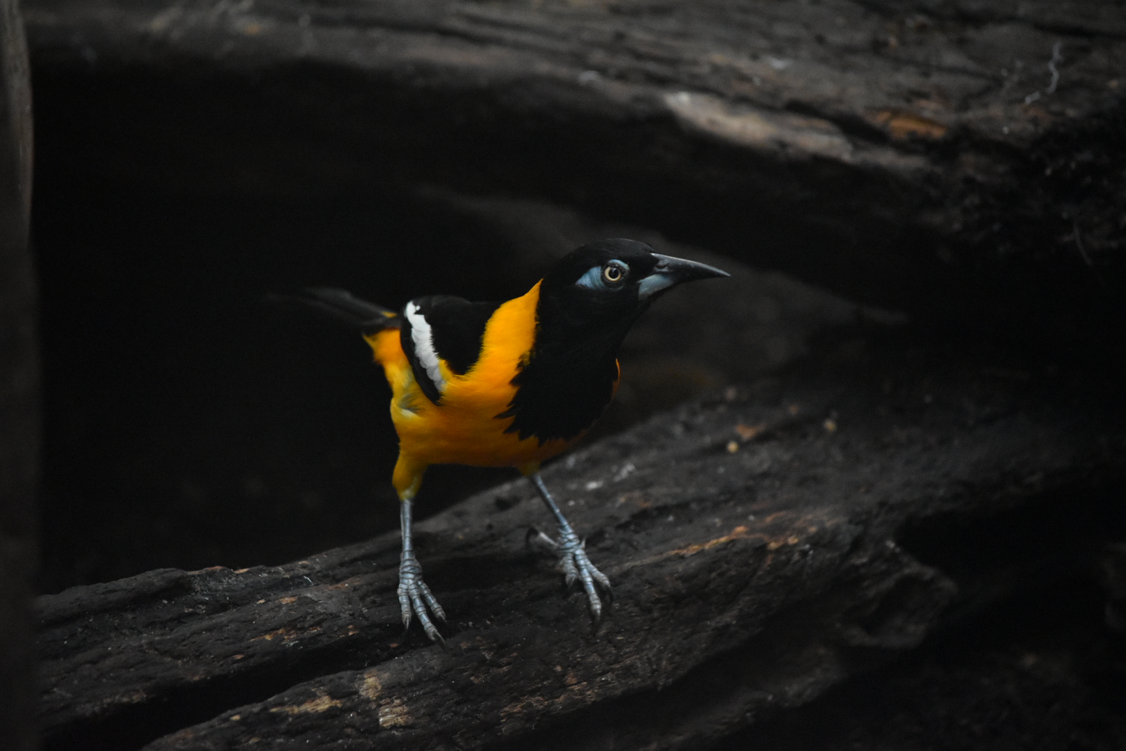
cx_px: 563
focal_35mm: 248
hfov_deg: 8.3
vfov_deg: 5.6
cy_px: 376
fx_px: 7741
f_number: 5
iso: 5000
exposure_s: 1/400
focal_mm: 165
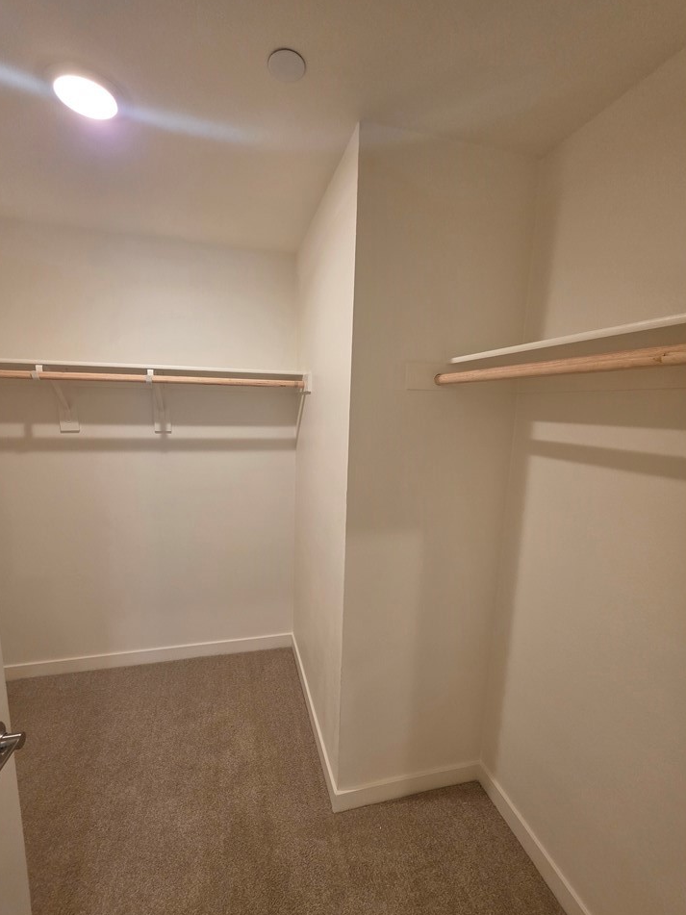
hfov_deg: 85.6
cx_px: 325
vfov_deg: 102.1
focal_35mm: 14
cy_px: 466
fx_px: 370
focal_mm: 2.2
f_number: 1.9
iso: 200
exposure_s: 1/120
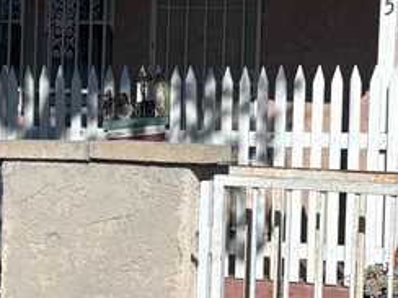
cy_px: 117
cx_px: 269
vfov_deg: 13.6
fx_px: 1253
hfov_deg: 18.0
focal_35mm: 109
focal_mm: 5.96
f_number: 1.6
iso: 50
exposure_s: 1/6711
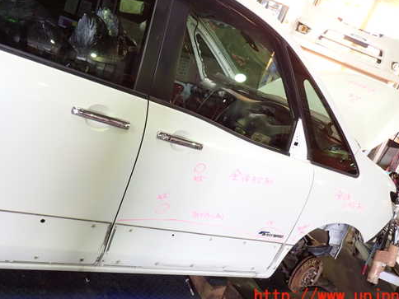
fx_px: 357
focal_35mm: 31
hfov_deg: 58.3
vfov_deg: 45.2
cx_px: 193
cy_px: 122
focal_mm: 4.5
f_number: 2
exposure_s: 1/40
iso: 200
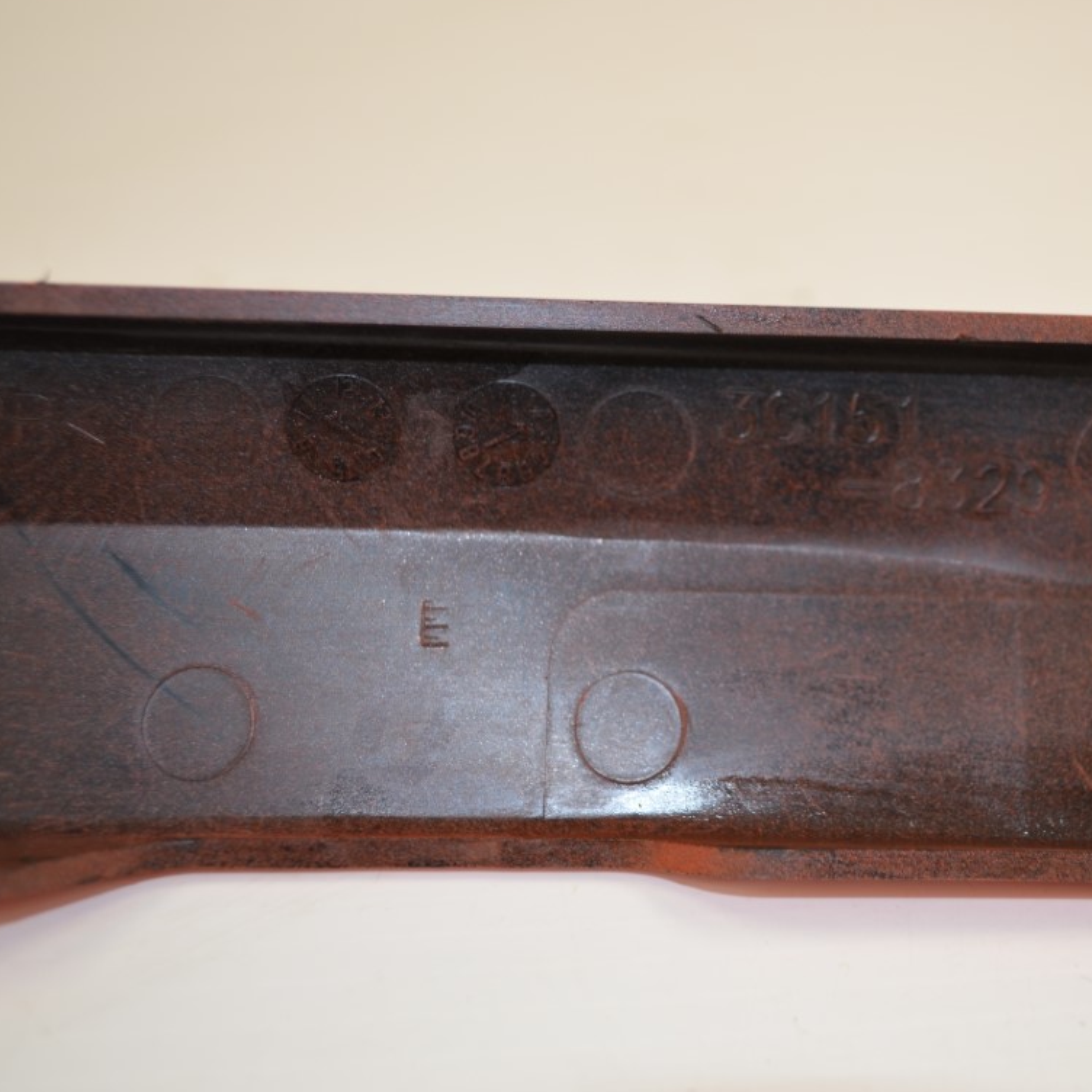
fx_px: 1820
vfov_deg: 33.4
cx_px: 809
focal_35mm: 51
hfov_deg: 32.8
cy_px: 536
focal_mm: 26
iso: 360
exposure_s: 1/60
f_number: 4.2
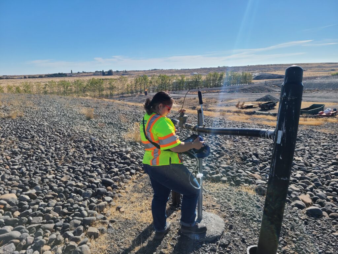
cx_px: 169
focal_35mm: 26
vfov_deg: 53.1
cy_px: 127
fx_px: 254
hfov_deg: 67.3
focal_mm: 5.4
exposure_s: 1/2790
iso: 40
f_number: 1.8
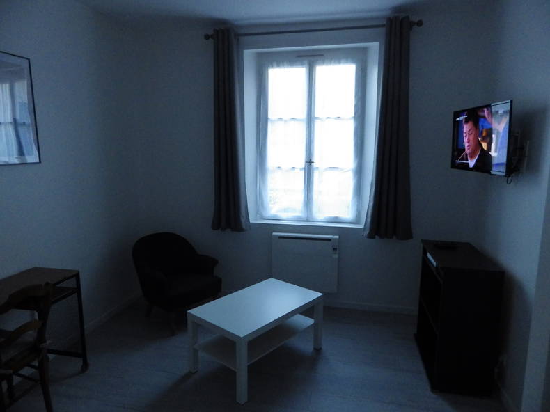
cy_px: 206
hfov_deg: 76.4
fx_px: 349
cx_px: 275
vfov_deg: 61.1
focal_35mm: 22
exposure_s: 1/45
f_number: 3.1
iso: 640
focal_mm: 4
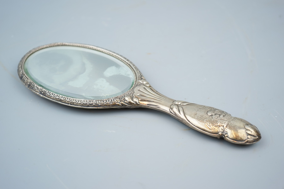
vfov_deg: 29.2
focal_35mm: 46
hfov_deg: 42.7
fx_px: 363
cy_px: 94
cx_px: 142
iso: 100
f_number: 4.5
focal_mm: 46
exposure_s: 1/60
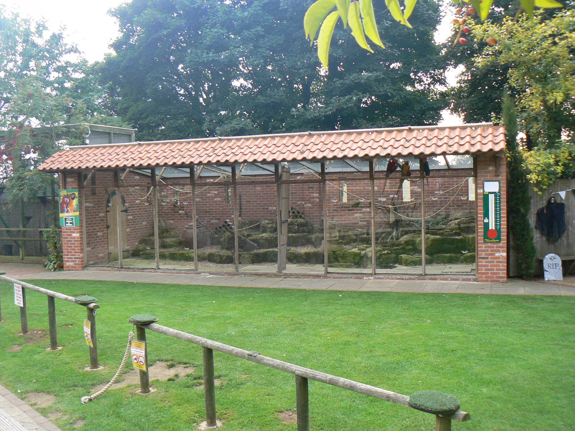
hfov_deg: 51.4
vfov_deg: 39.7
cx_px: 288
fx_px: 598
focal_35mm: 36
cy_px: 216
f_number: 4
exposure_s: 1/100
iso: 80
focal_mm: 6
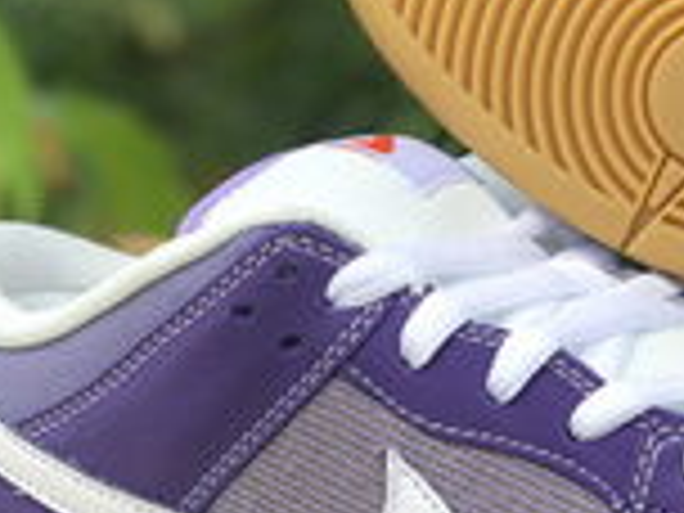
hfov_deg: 11.5
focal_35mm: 171
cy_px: 313
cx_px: 666
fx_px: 3379
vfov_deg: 8.7
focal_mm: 6
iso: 16
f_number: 2.4
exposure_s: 1/130
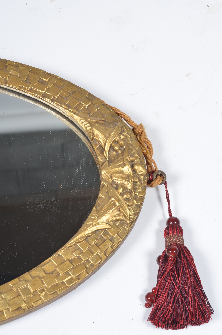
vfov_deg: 27.0
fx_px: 697
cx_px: 111
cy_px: 168
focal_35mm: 75
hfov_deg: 18.1
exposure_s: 1/125
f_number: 11
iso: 100
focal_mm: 50
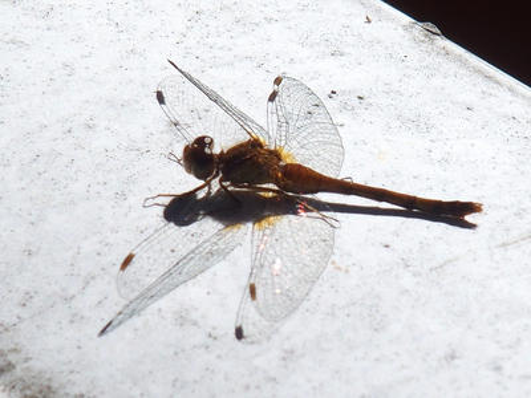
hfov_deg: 6.6
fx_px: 4602
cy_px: 199
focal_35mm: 300
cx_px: 266
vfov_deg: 5.0
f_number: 6.3
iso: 100
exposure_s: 1/800
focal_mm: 64.3
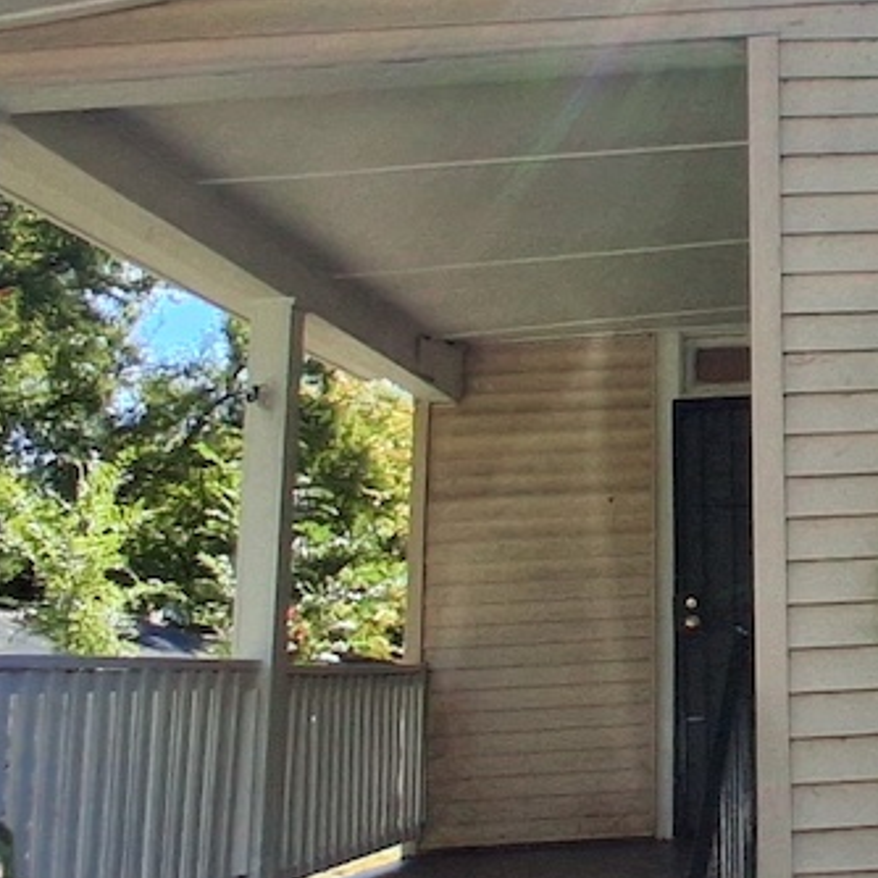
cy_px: 297
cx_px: 991
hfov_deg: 26.9
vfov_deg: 29.4
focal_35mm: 58
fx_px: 1664
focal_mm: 1.4
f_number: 2.2
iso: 50
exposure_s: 1/1192
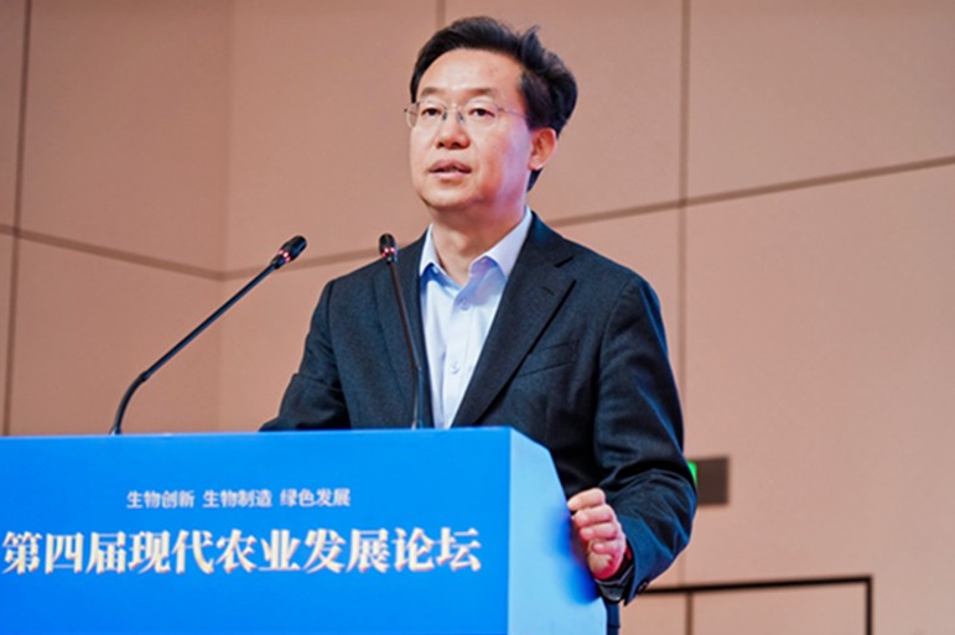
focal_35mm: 109
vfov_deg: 12.5
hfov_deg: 18.8
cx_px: 479
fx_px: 2890
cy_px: 326
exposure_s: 1/200
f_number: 4
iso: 1250
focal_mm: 105
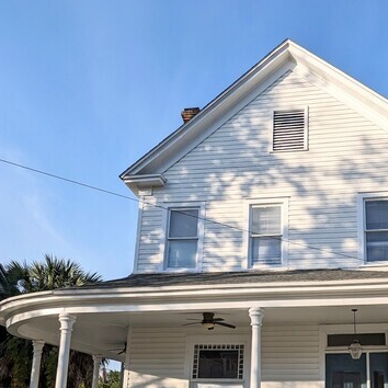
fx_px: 406
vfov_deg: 47.6
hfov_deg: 49.1
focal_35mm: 32
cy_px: 323
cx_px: 292
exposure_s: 1/2398
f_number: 2.2
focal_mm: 2.35
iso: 48
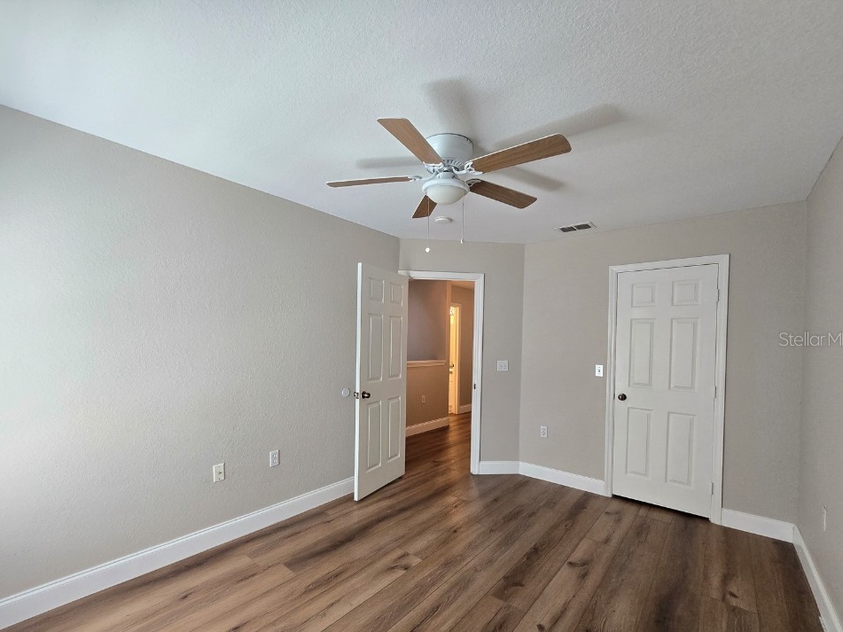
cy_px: 339
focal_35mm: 14
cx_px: 409
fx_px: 341
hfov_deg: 102.0
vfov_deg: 85.5
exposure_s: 1/60
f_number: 2.2
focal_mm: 2.2
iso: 250
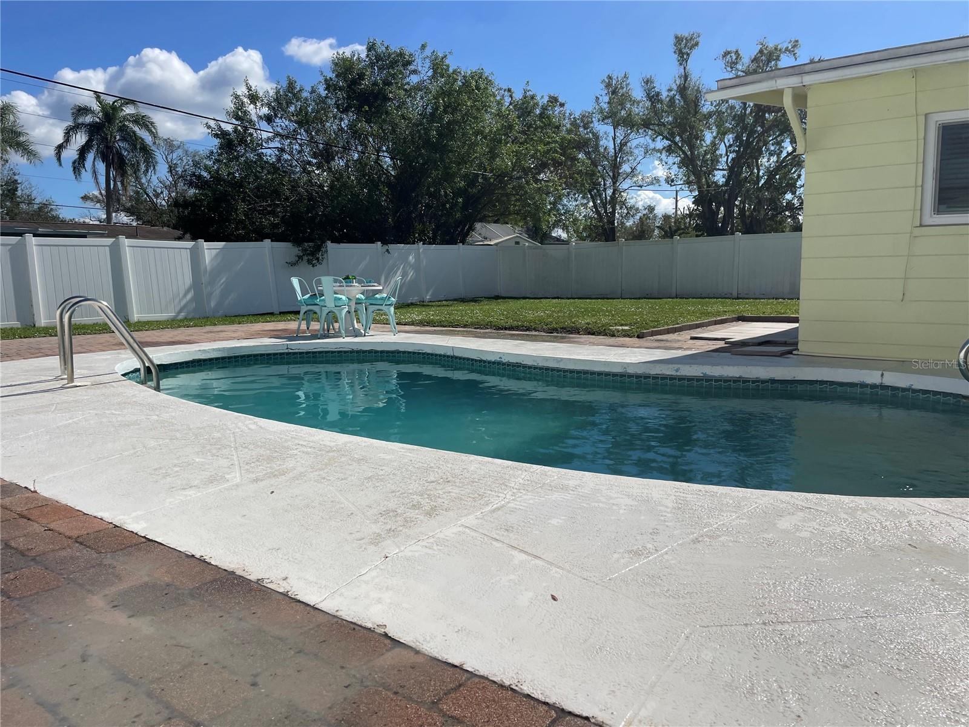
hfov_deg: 67.3
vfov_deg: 53.1
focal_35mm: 26
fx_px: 728
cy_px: 364
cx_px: 484
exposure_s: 1/9804
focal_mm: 4.2
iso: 32
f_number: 1.6
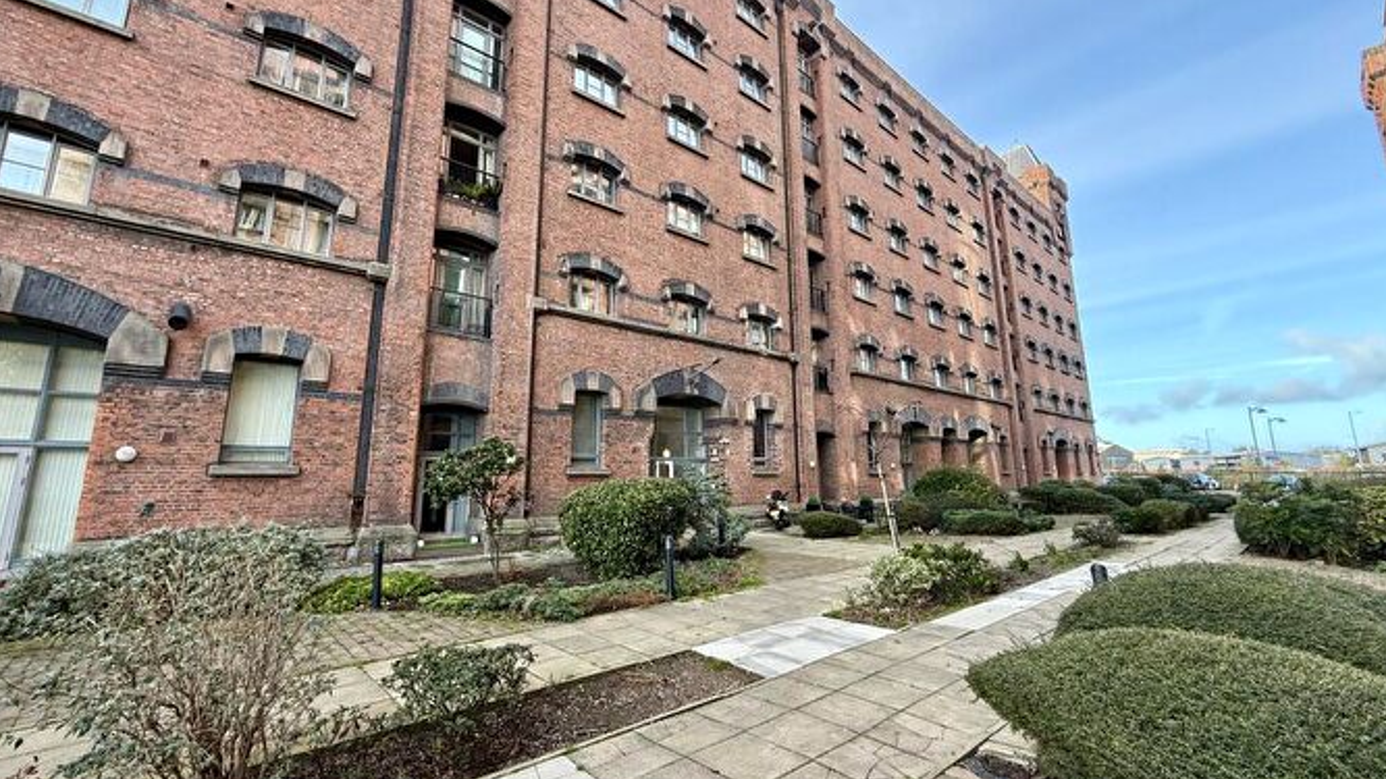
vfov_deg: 67.0
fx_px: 588
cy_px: 358
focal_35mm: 16
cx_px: 671
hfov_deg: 99.3
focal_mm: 2.22
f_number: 2.2
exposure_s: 1/179
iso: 64
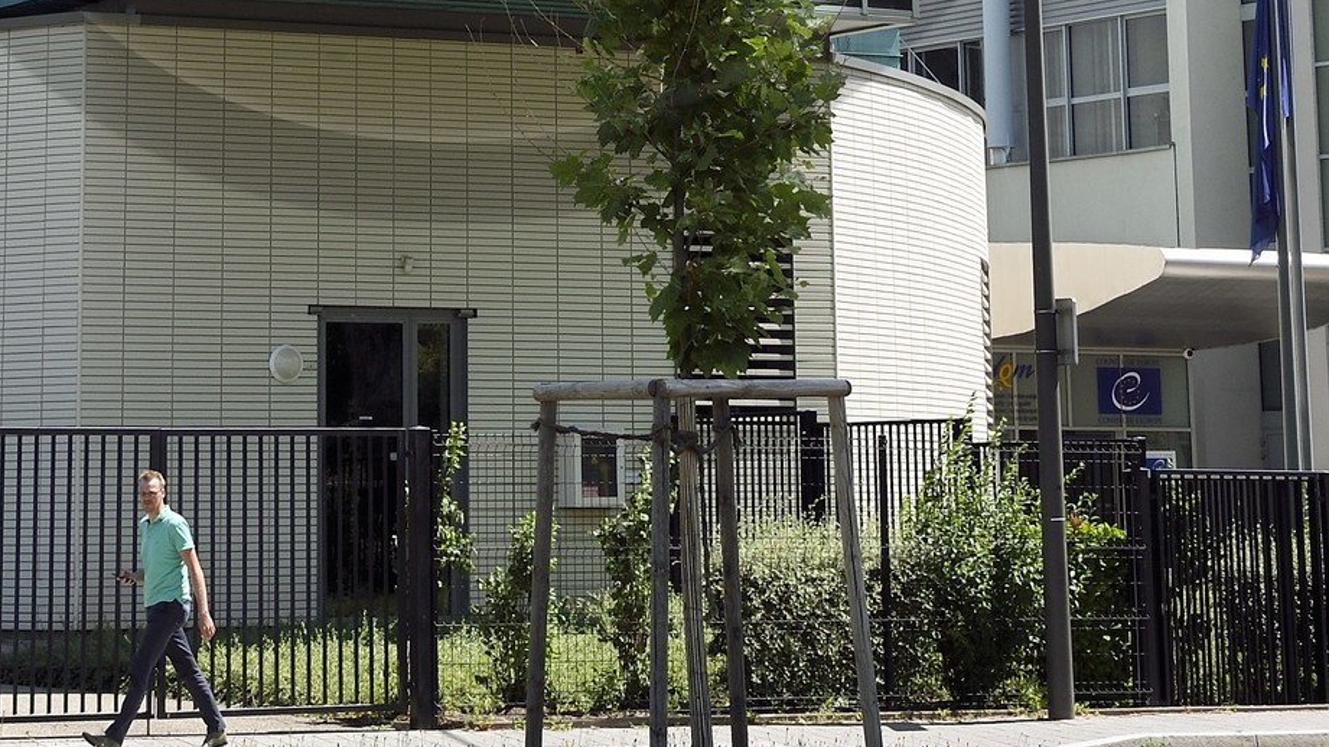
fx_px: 4334
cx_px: 452
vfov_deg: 9.5
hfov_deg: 17.4
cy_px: -454
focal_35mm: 123
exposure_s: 1/250
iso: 200
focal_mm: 45
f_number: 11
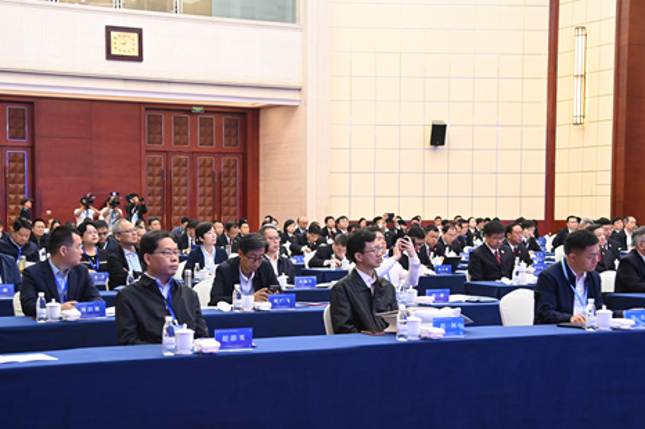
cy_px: 269
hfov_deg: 30.1
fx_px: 1200
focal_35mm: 67
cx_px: 281
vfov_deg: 20.2
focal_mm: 48
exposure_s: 1/80
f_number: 4
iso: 1000
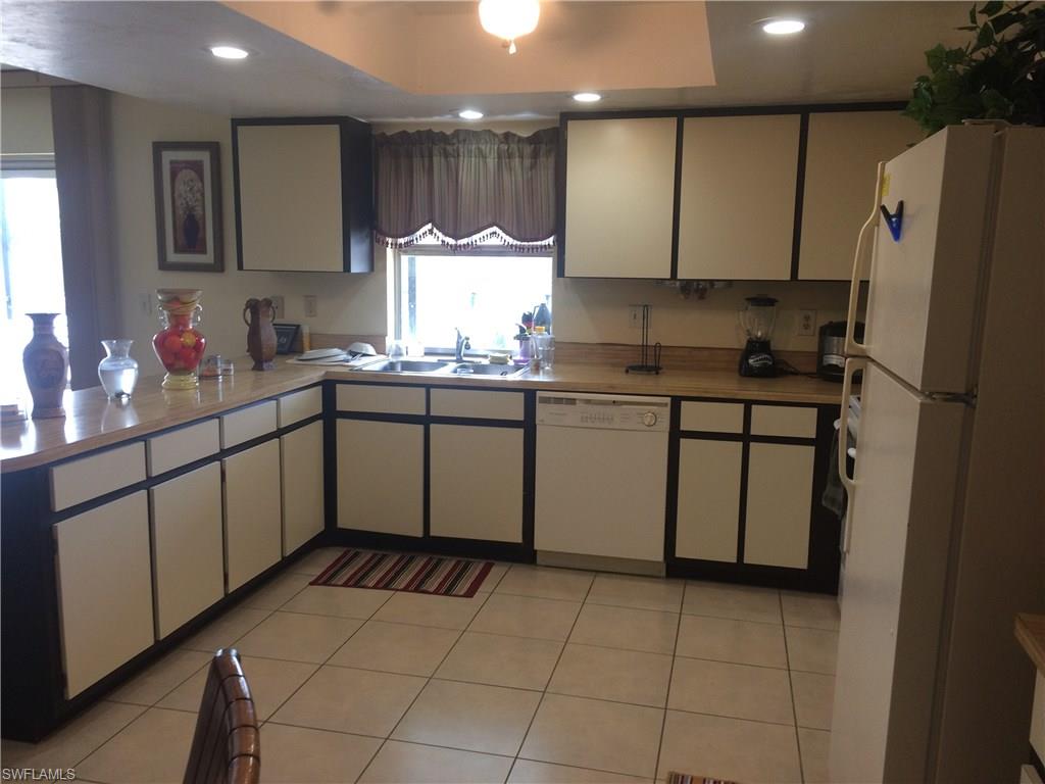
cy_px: 392
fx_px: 875
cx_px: 522
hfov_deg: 61.7
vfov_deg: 48.2
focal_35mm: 29
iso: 80
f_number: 2.2
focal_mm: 4.15
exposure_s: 1/30
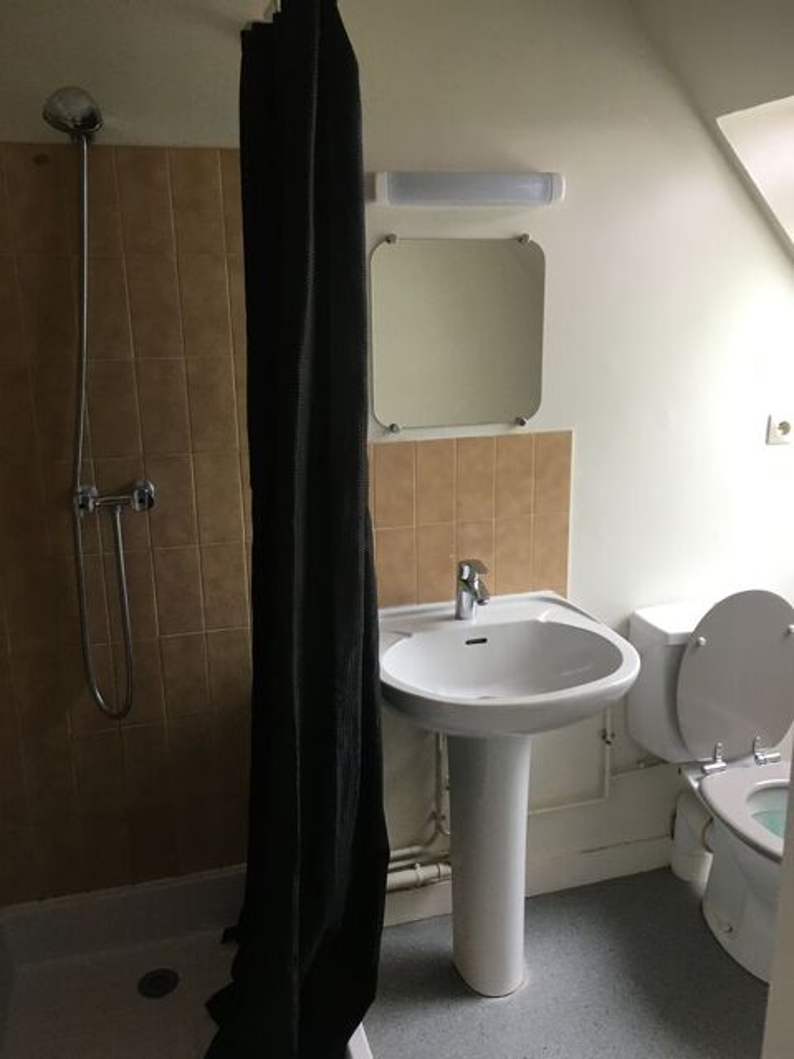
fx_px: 887
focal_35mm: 29
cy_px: 530
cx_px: 397
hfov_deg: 48.2
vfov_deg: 61.7
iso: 50
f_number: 2.2
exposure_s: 1/33
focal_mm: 4.15
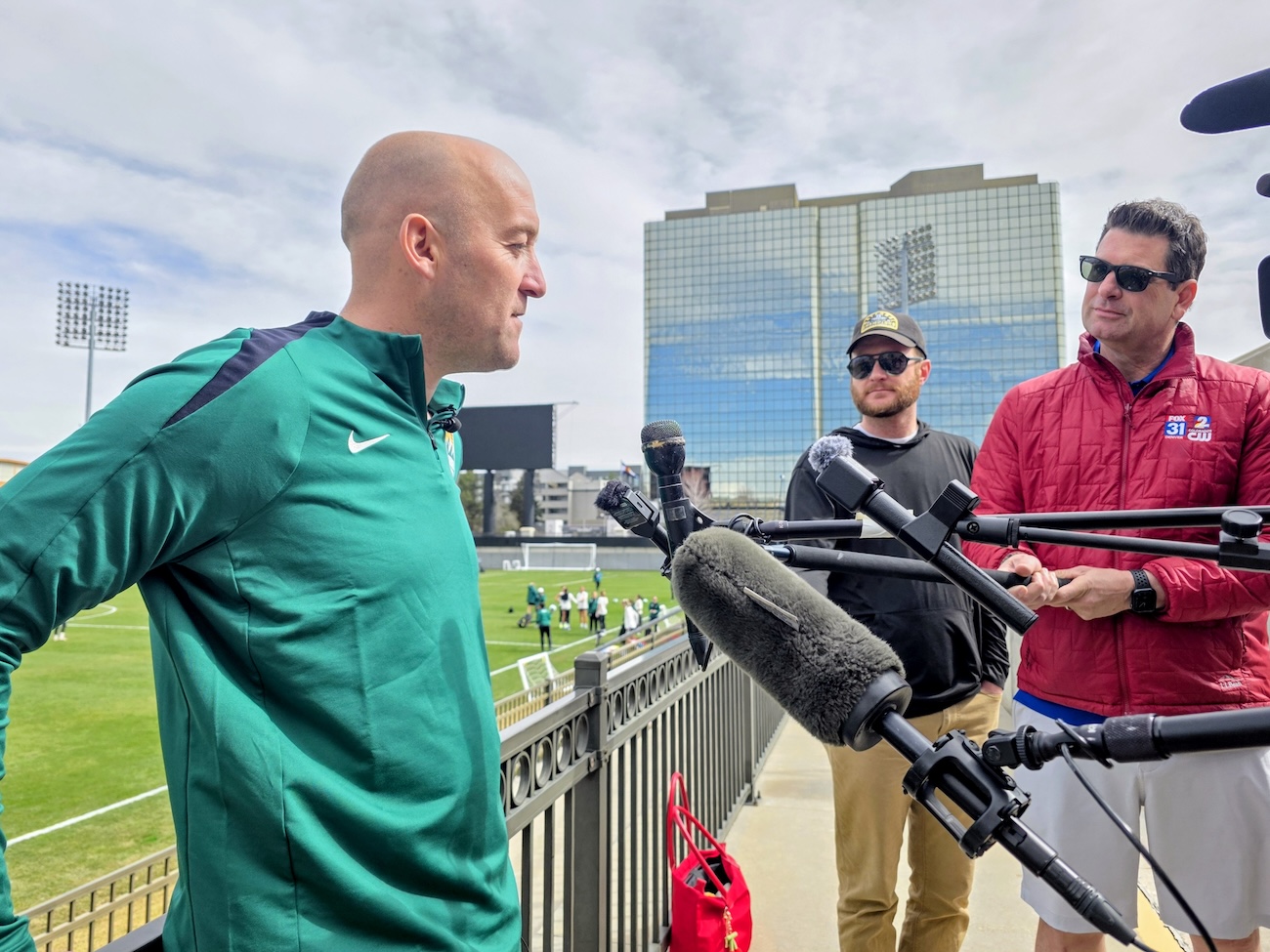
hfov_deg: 73.9
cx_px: 635
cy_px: 476
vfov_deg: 58.9
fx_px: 844
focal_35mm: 23
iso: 80
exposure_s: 1/4434
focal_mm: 6.3
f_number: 1.7
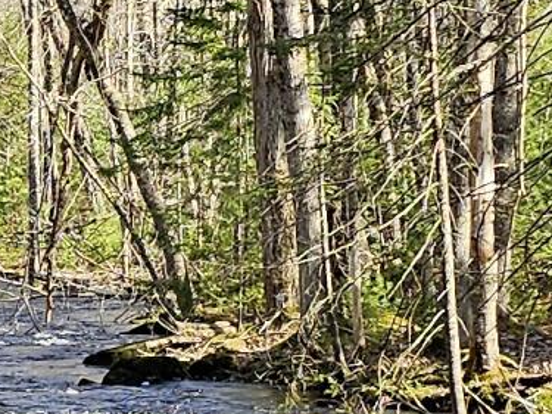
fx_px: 2933
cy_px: 396
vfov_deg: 8.0
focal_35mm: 184
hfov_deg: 10.5
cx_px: -225
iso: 16
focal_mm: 6.3
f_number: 1.7
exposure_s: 1/180
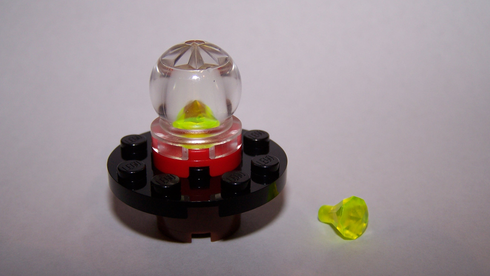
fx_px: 728
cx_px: 245
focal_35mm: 56
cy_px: 159
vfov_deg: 21.4
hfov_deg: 37.2
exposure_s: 1/60
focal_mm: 8.5
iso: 80
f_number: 3
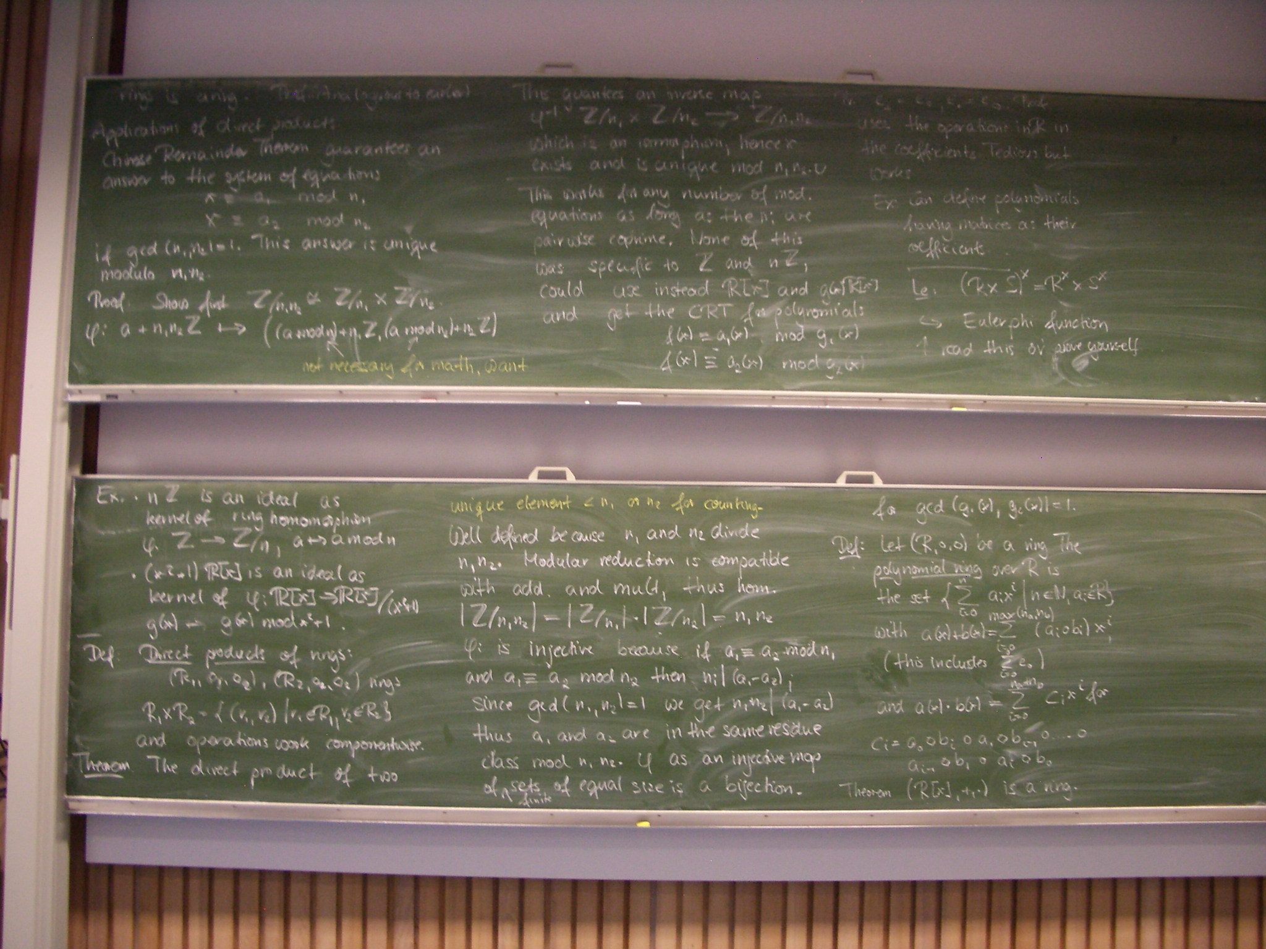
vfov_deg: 40.7
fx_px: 1280
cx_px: 633
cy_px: 474
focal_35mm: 35
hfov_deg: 52.6
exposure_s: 1/15
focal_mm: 5.8
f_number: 2.6
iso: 200
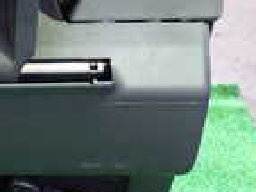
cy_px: 100
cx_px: -107
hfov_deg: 17.2
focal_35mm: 105
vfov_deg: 14.1
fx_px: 776
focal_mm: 4.5
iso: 800
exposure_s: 1/25
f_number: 2
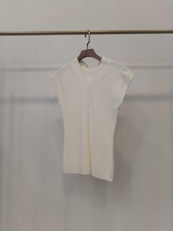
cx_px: 86
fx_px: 193
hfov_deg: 48.2
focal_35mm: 29
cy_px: 116
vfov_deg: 61.7
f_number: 1.8
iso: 194
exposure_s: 1/60
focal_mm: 4.75
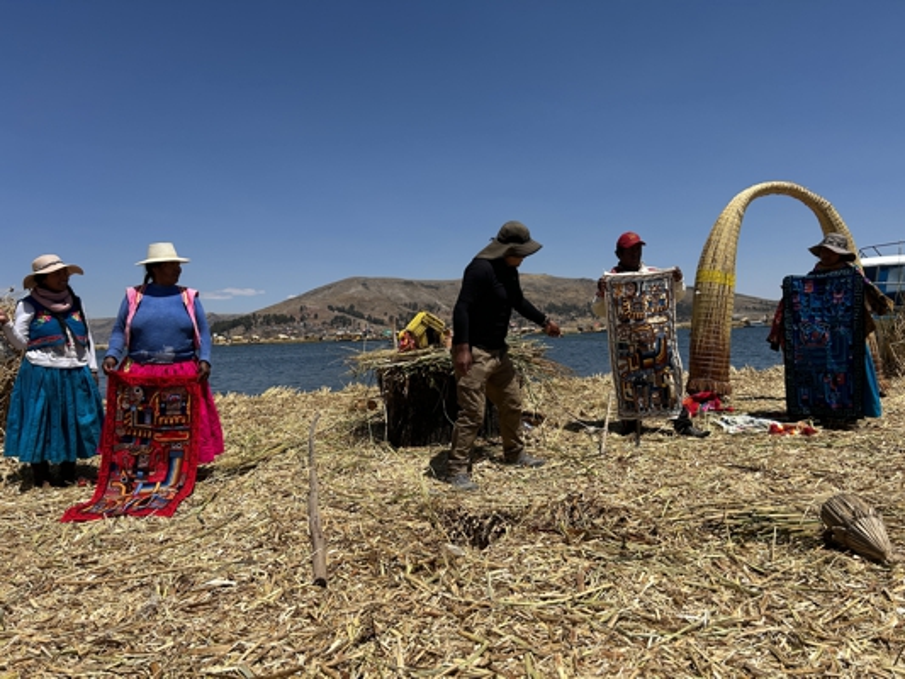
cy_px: 340
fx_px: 680
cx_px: 452
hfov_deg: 67.3
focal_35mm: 26
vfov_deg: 53.1
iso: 50
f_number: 1.5
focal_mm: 5.7
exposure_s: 1/5882
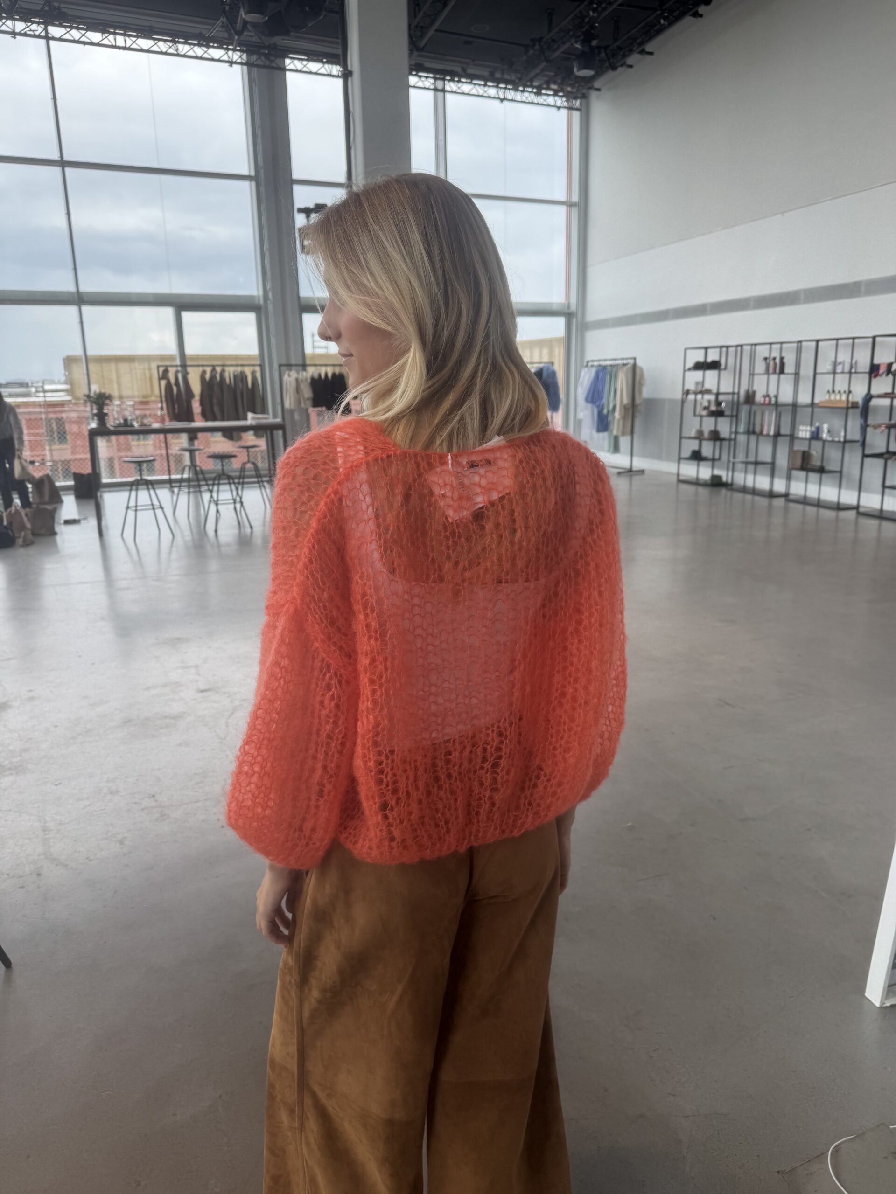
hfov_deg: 56.8
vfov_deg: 71.6
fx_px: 828
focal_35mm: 24
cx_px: 448
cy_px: 597
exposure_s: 1/588
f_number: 1.78
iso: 80
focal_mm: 6.76
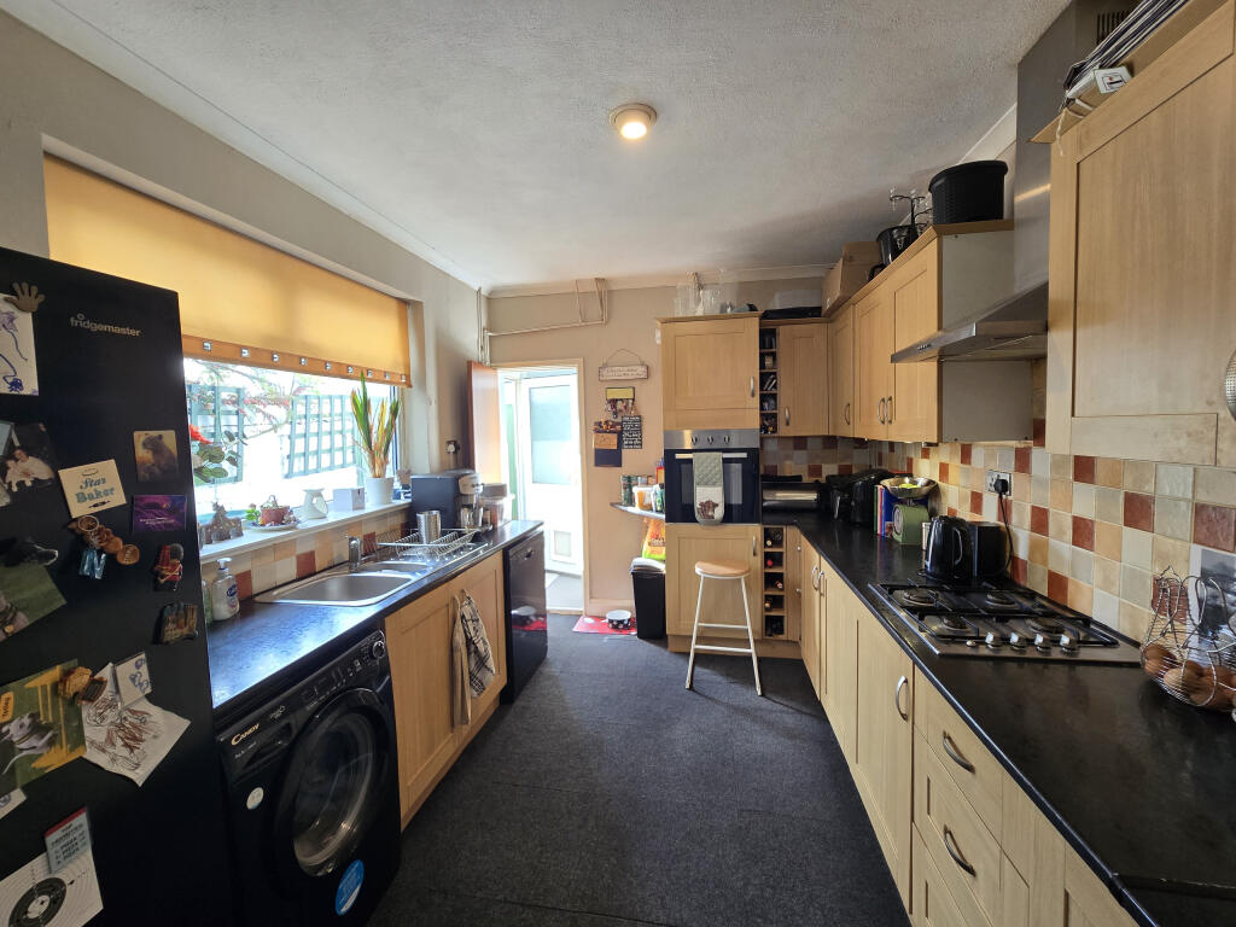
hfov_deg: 106.2
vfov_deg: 89.9
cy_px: 464
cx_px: 618
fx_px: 464
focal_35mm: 13
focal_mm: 2.2
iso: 125
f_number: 2.2
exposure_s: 1/60
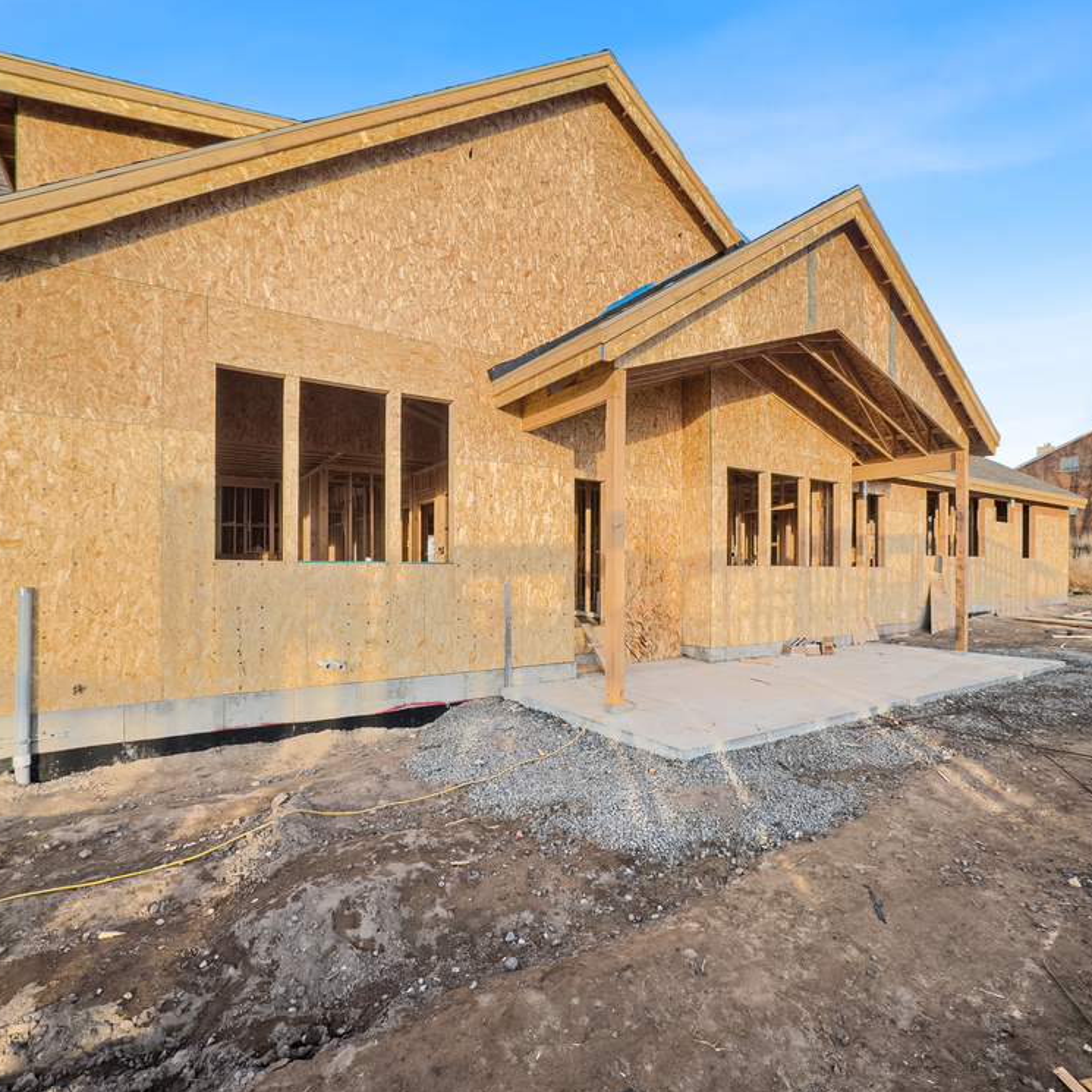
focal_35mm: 17
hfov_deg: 83.8
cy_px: 535
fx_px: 607
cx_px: 586
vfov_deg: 84.0
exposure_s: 1/200
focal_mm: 2.22
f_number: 2.2
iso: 40
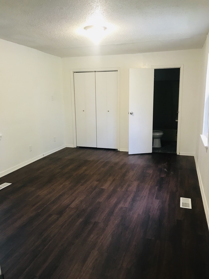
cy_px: 140
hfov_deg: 49.7
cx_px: 104
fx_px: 225
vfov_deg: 63.4
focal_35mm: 28
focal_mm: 3.99
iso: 40
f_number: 1.8
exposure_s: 1/15
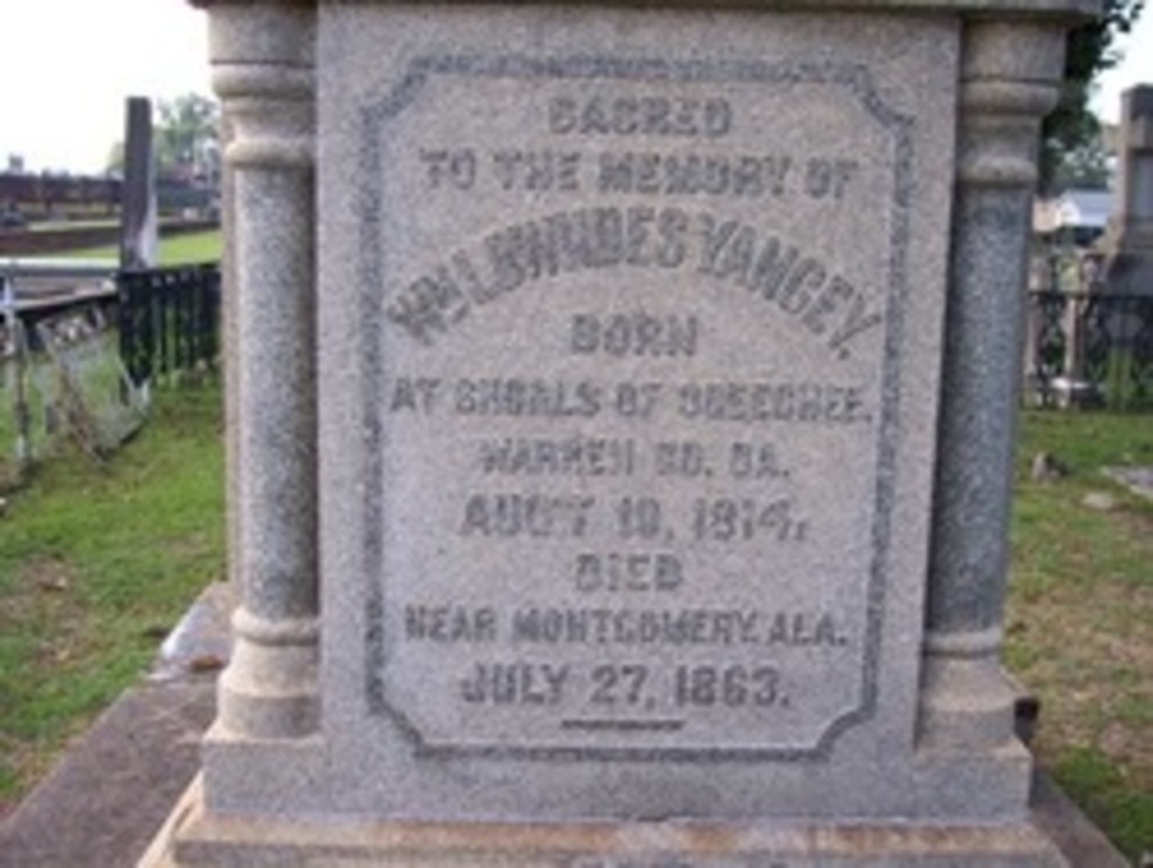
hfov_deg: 47.8
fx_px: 1300
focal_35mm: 39
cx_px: 576
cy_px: 434
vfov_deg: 36.9
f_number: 3.4
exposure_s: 1/250
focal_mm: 8
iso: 100
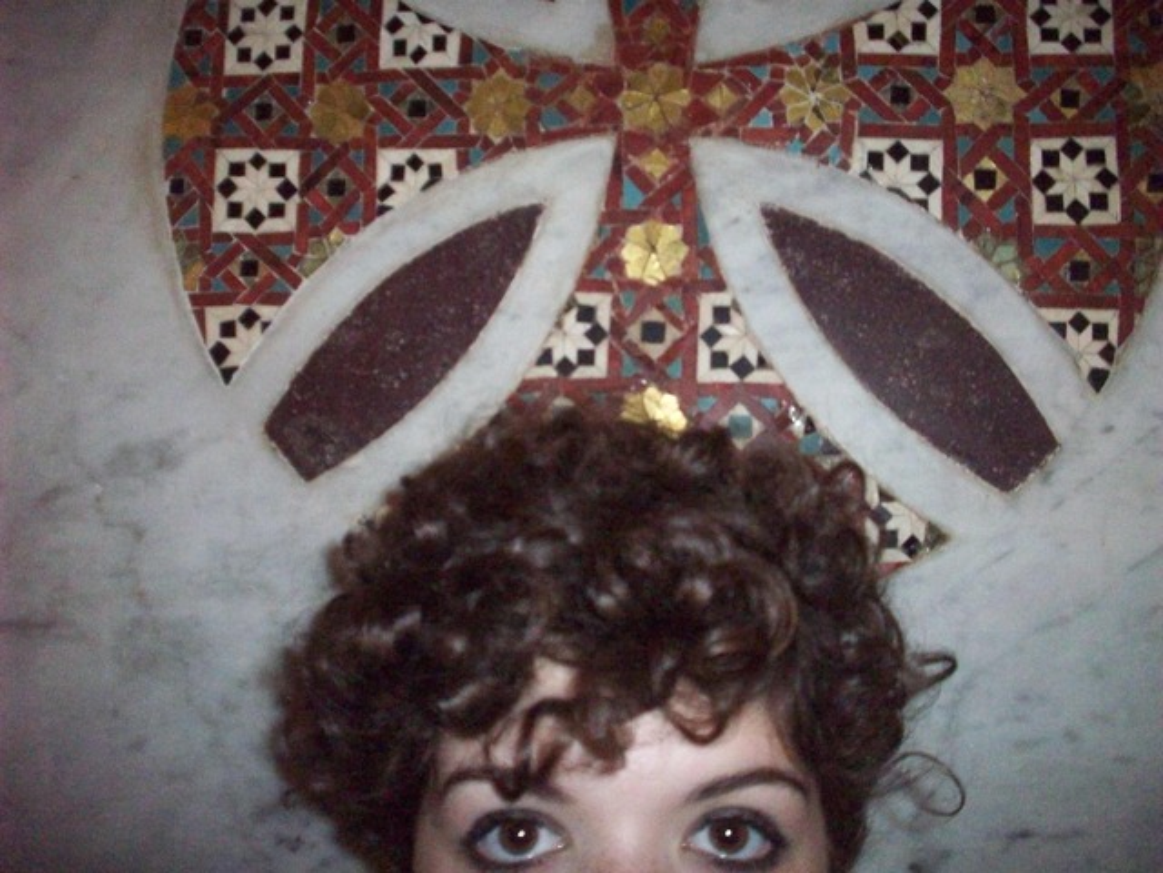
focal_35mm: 37
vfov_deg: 38.7
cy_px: 436
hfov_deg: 50.1
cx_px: 582
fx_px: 1243
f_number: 2.8
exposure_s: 1/64
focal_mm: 6.2
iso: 800
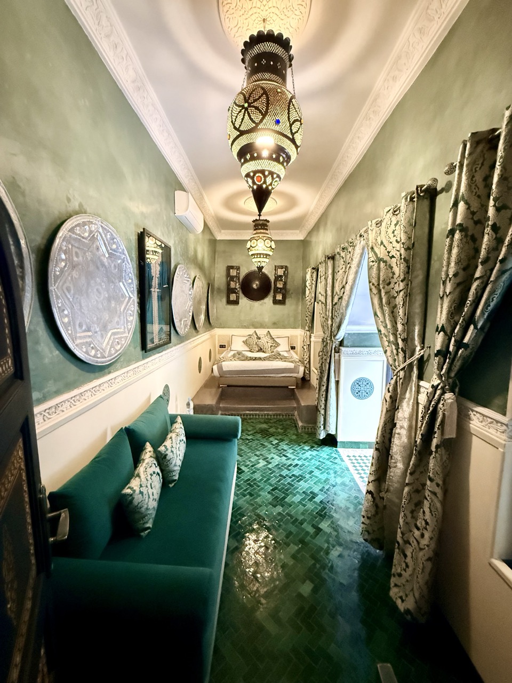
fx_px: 276
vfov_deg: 102.1
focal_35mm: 14
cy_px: 342
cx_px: 256
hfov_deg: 85.7
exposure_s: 1/25
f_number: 2.2
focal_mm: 2.22
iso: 2500
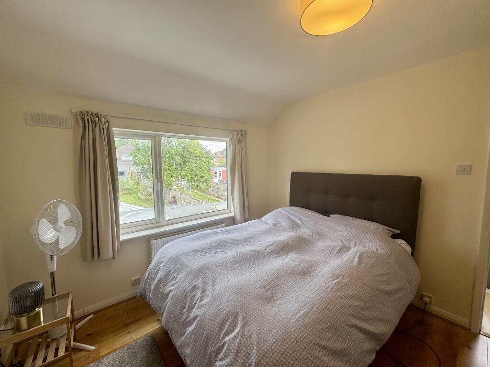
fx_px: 198
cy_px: 184
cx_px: 245
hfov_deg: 102.1
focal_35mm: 14
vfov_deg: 85.7
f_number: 2.2
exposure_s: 1/99
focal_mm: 2.22
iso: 40
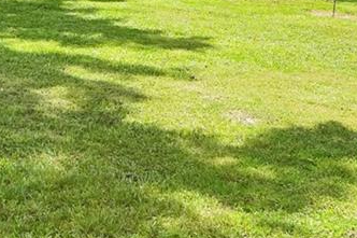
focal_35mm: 82
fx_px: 813
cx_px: -28
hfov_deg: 23.4
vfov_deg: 15.3
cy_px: -123
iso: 100
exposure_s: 1/50
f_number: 7.1
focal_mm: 11.5
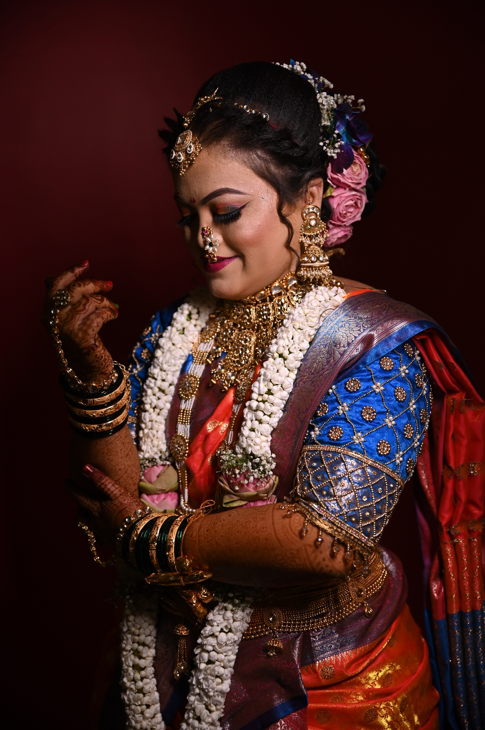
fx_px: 1052
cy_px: 365
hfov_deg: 26.0
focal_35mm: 52
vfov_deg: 38.2
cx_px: 242
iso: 800
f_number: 2.8
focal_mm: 52
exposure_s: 1/200
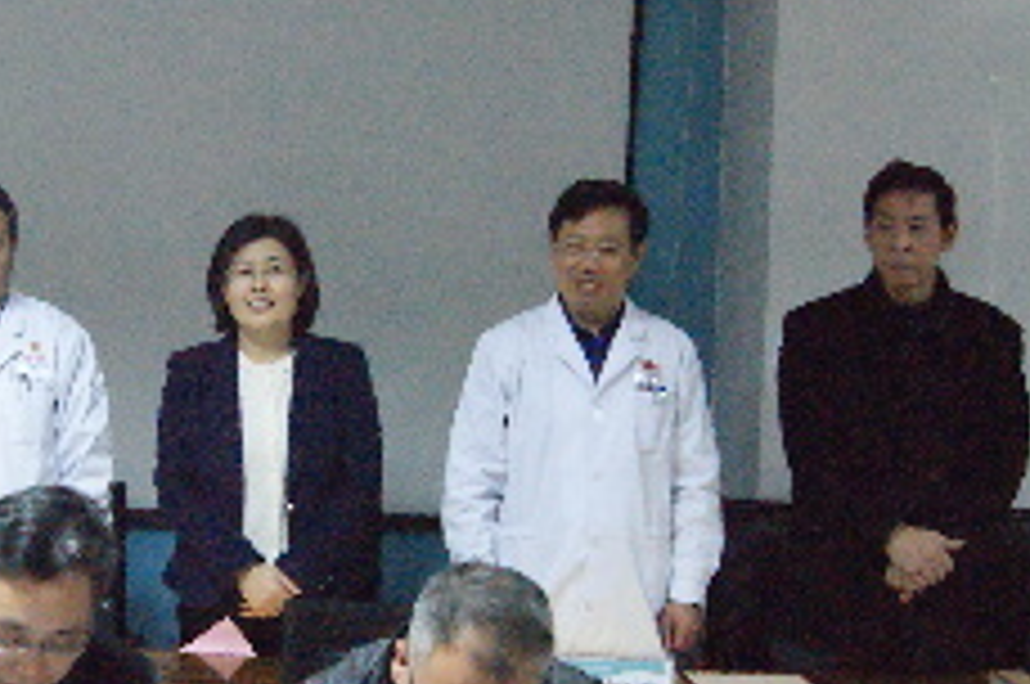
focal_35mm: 59
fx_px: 1686
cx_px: 315
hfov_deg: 33.6
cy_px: 403
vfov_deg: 22.9
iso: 3200
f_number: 4.5
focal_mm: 18
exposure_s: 1/40
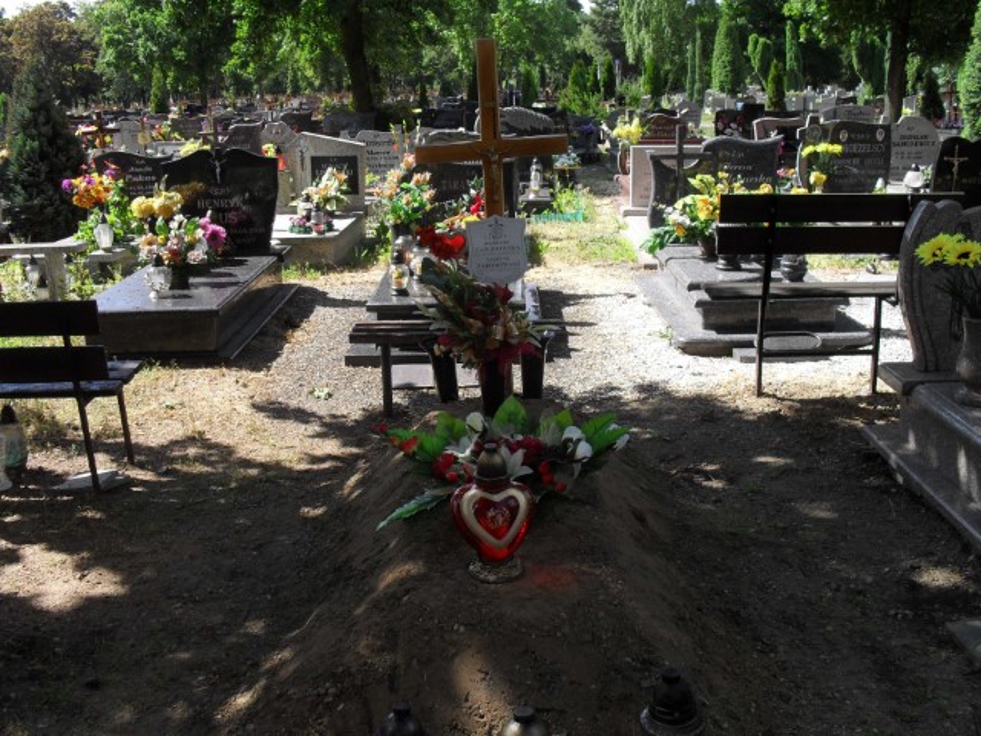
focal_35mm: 35
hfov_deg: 52.6
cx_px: 490
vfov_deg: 40.7
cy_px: 368
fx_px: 992
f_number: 3.2
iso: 100
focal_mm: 6.3
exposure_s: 1/500
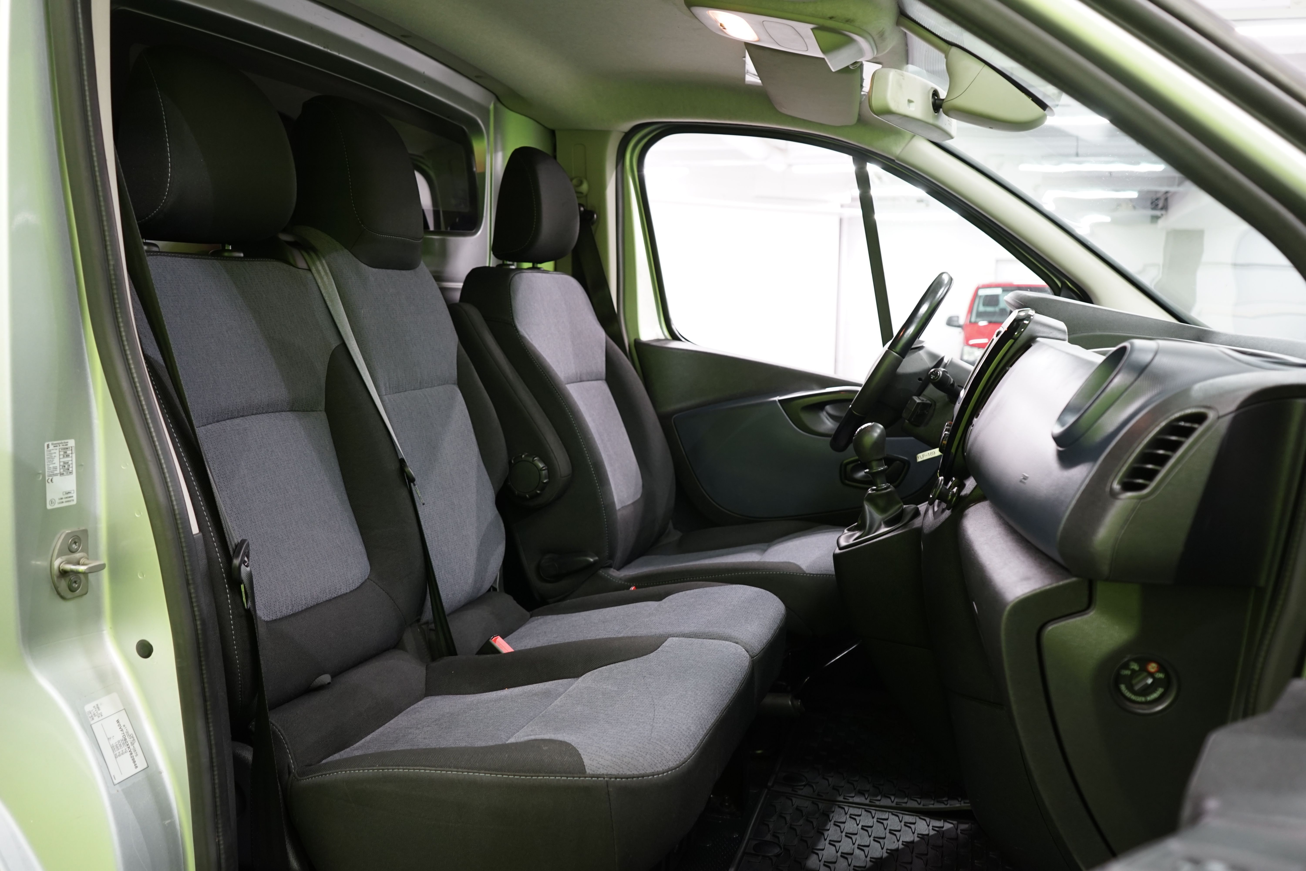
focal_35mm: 30
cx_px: 653
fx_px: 1088
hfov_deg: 61.9
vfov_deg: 43.6
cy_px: 436
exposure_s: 1/13
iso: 640
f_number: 5
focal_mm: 30
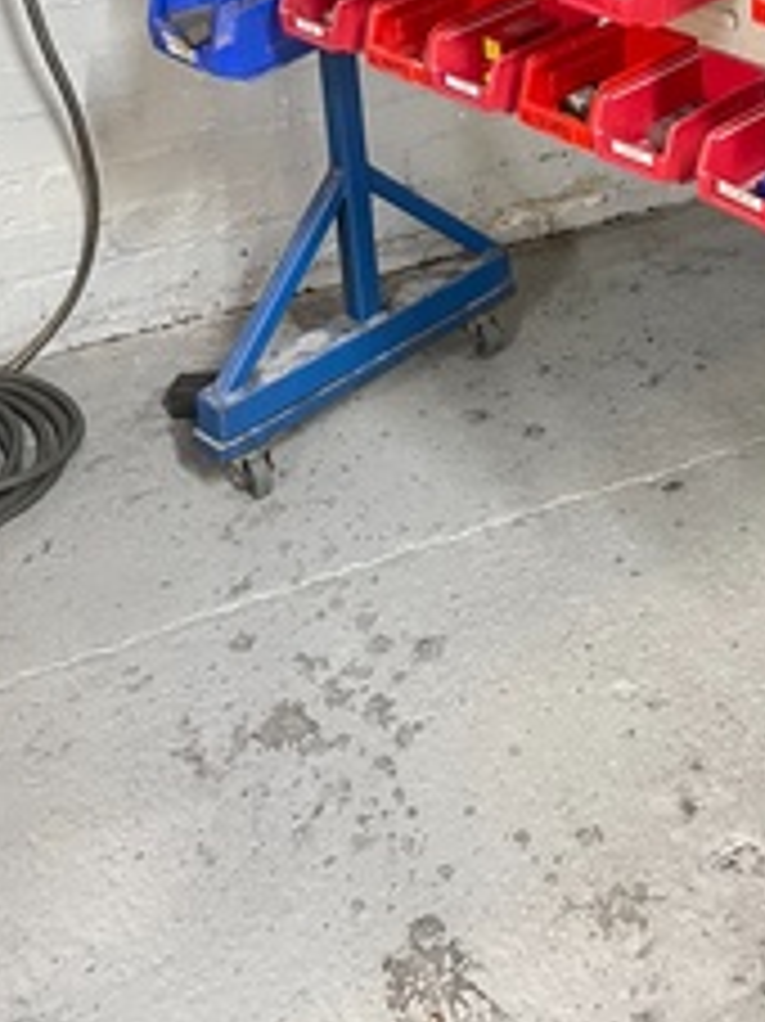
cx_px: 752
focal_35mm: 55
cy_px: -18
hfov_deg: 25.3
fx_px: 1622
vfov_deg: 32.0
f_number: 1.6
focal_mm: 5.1
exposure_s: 1/25
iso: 500
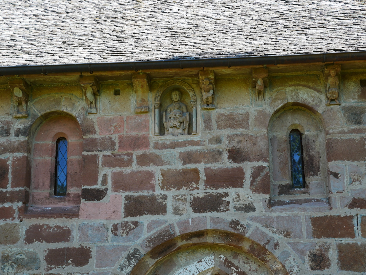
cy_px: 138
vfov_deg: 21.0
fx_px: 740
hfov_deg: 27.8
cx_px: 183
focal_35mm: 70
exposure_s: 1/100
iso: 200
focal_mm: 35
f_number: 6.3
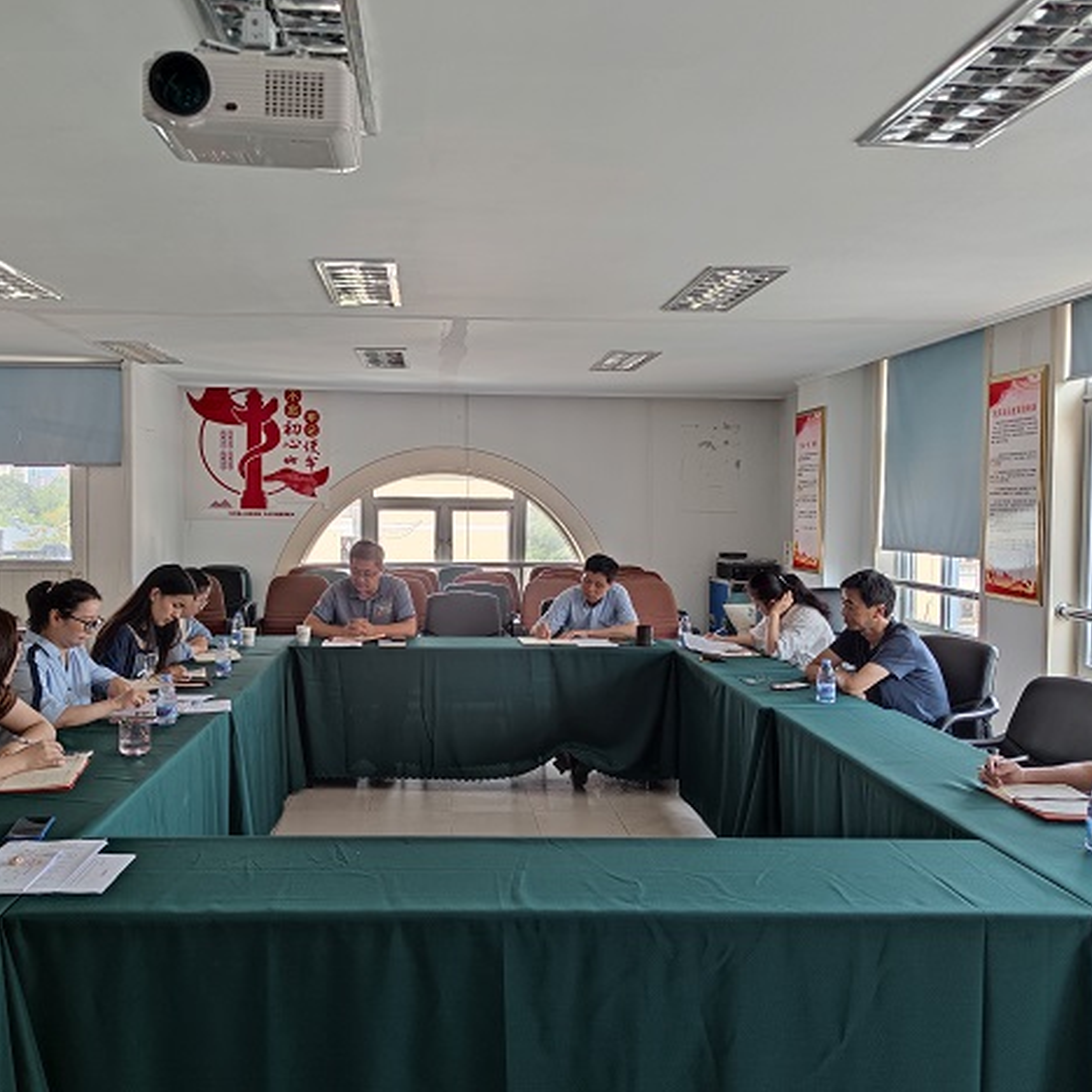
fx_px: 1035
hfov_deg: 55.5
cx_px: 476
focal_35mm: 29
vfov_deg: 55.6
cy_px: 537
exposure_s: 1/36
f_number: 1.85
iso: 220
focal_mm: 6.78
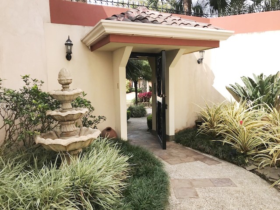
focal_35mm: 28
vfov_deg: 49.7
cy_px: 105
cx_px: 140
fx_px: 226
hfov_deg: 63.4
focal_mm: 3.99
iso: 20
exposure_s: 1/1053
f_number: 1.8
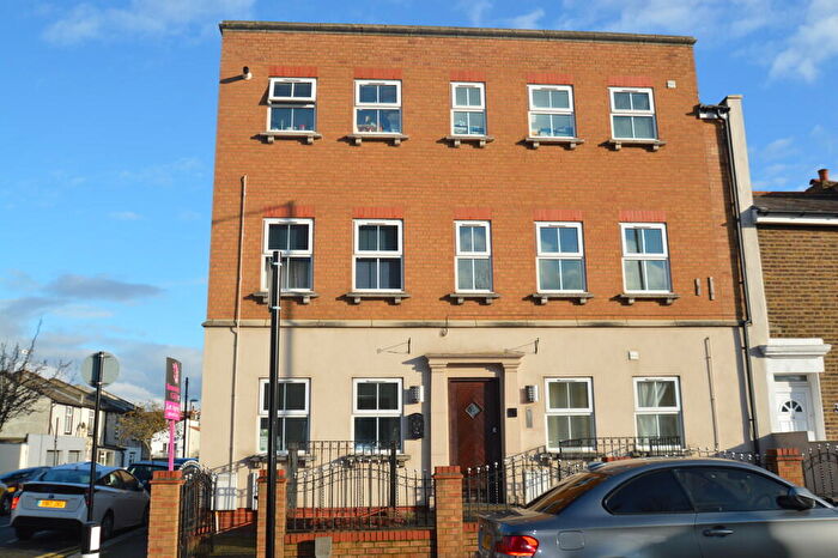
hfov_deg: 59.5
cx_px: 419
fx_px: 733
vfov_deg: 41.7
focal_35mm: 32
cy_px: 279
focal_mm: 21
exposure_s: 1/200
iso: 100
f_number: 8
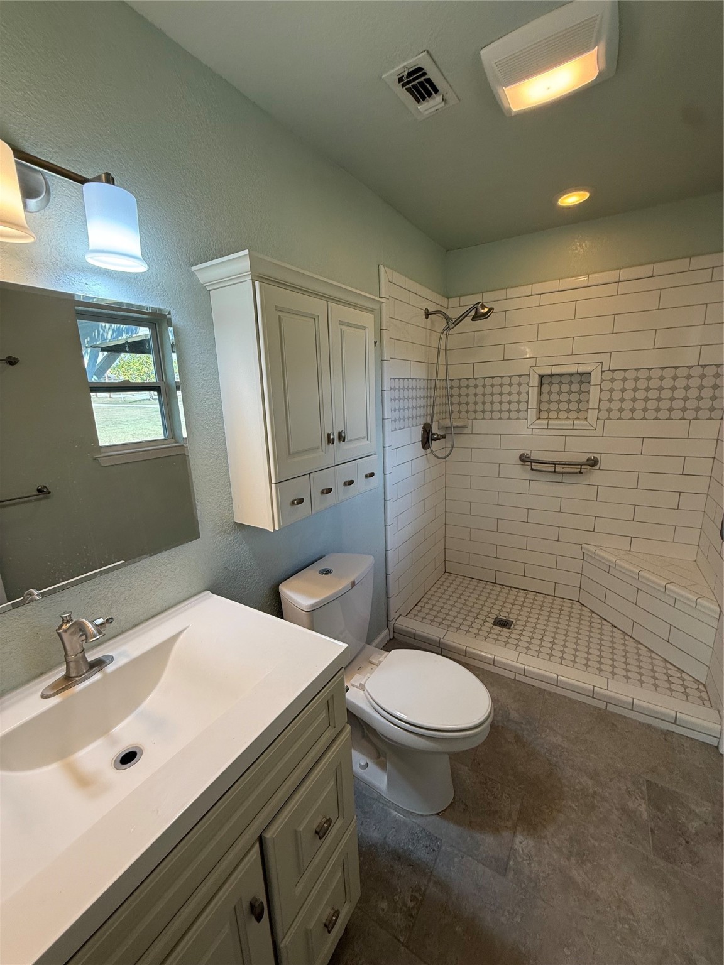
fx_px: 390
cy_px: 482
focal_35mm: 14
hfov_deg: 85.7
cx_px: 362
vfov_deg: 102.1
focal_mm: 2.22
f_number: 2.2
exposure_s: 1/120
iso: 125
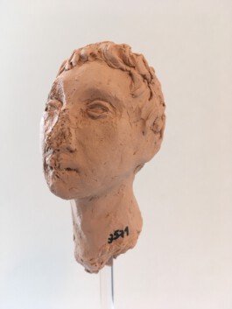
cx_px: 116
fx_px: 259
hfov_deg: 48.3
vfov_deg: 61.6
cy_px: 154
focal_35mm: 29
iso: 40
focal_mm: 4.15
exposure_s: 1/33
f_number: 2.2
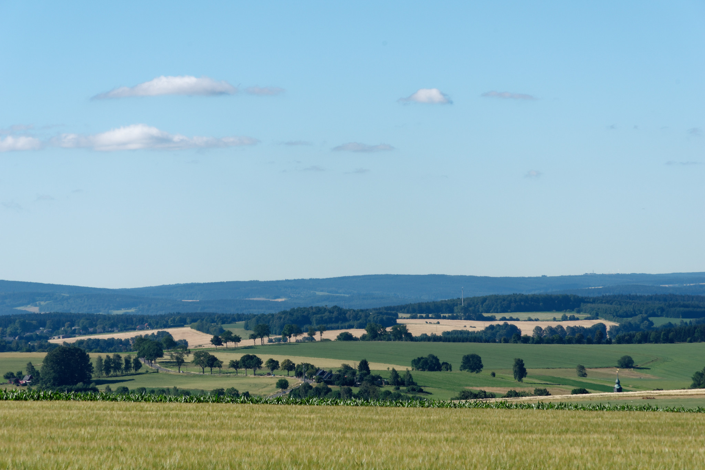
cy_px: 235
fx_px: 3955
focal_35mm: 202
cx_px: 352
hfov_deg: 10.2
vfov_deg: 6.8
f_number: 14
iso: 100
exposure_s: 1/80
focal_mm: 135
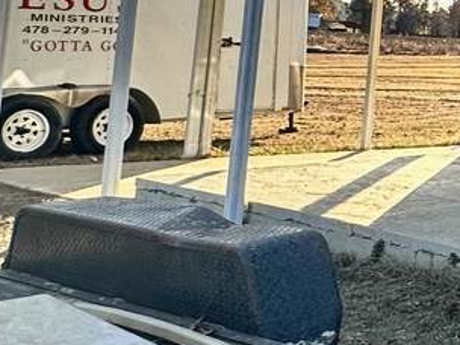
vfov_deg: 20.8
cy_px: -183
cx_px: 853
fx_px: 784
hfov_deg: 20.8
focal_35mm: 59
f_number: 2.2
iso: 40
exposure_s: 1/364
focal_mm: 2.22
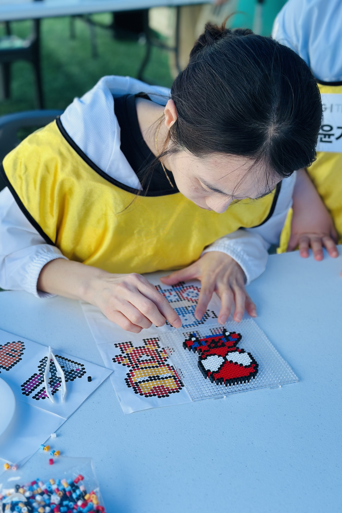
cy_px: 256
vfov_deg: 39.6
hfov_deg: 27.0
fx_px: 712
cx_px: 169
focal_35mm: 50
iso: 80
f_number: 1.78
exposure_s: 1/1272
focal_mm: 6.86
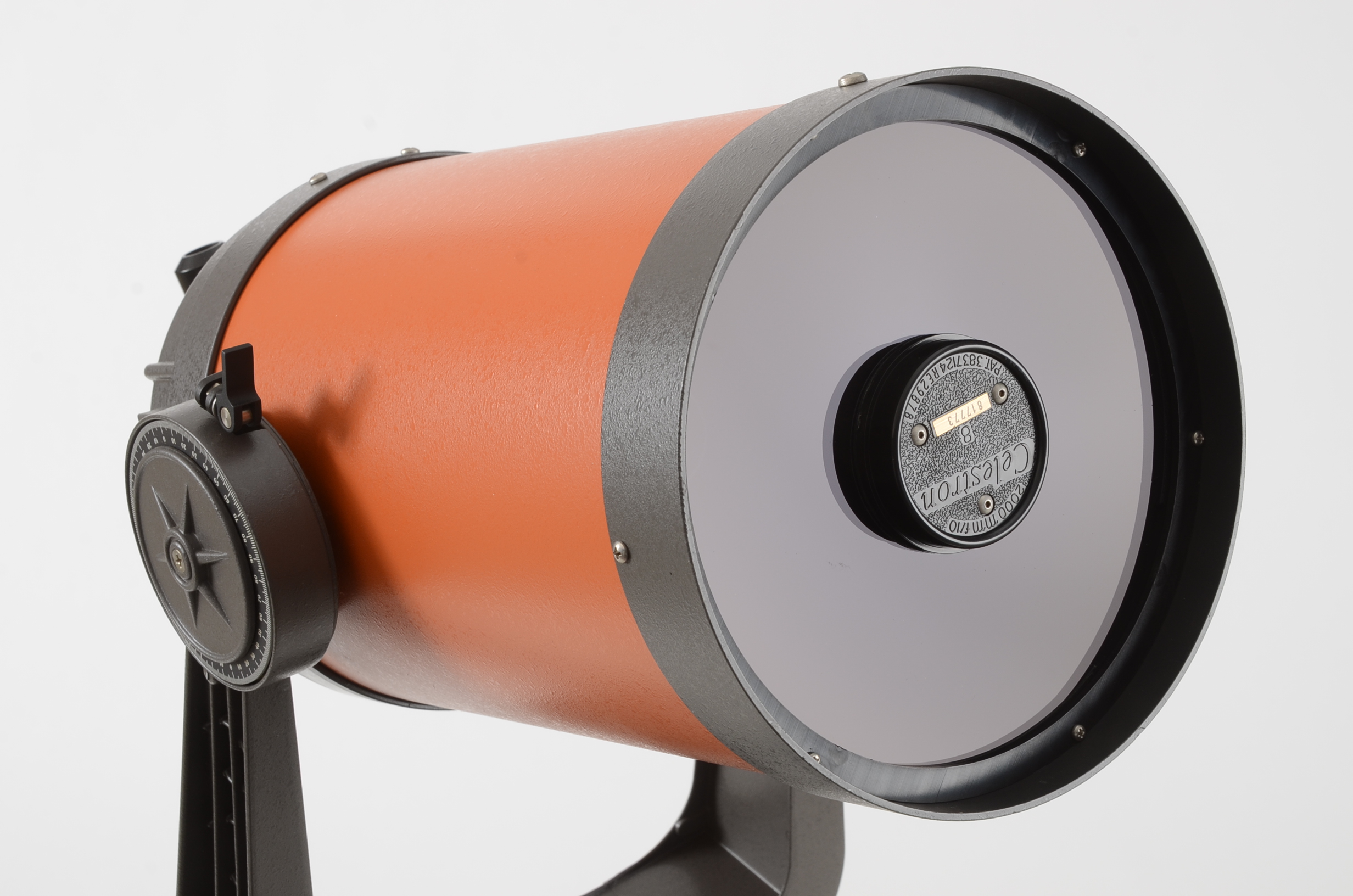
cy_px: 448
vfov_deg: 20.1
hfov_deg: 29.9
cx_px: 676
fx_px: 2532
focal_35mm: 68
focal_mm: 45
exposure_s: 1/125
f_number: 11
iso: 200
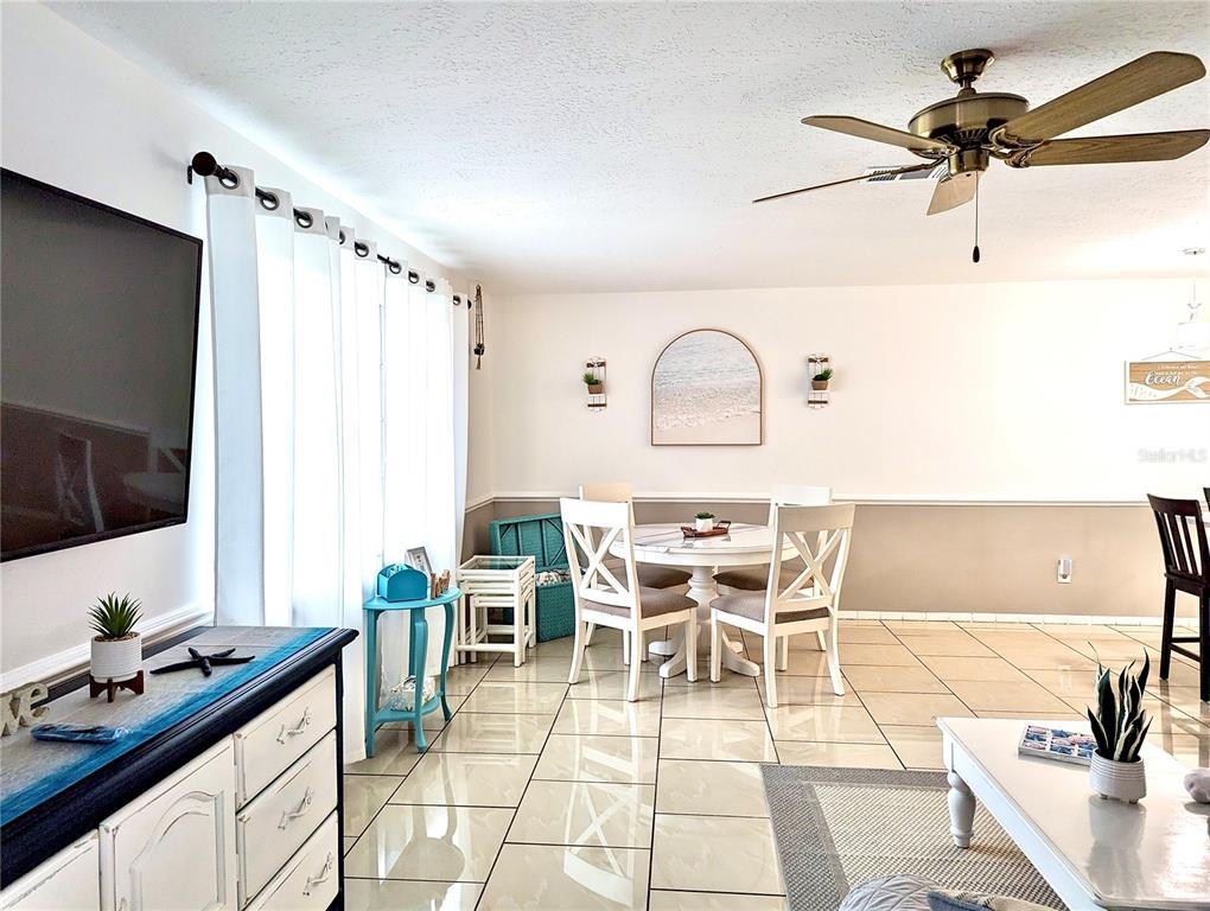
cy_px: 456
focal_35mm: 24
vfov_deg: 56.9
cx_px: 605
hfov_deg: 71.5
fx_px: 840
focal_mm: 6.81
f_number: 1.85
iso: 56
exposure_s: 1/24
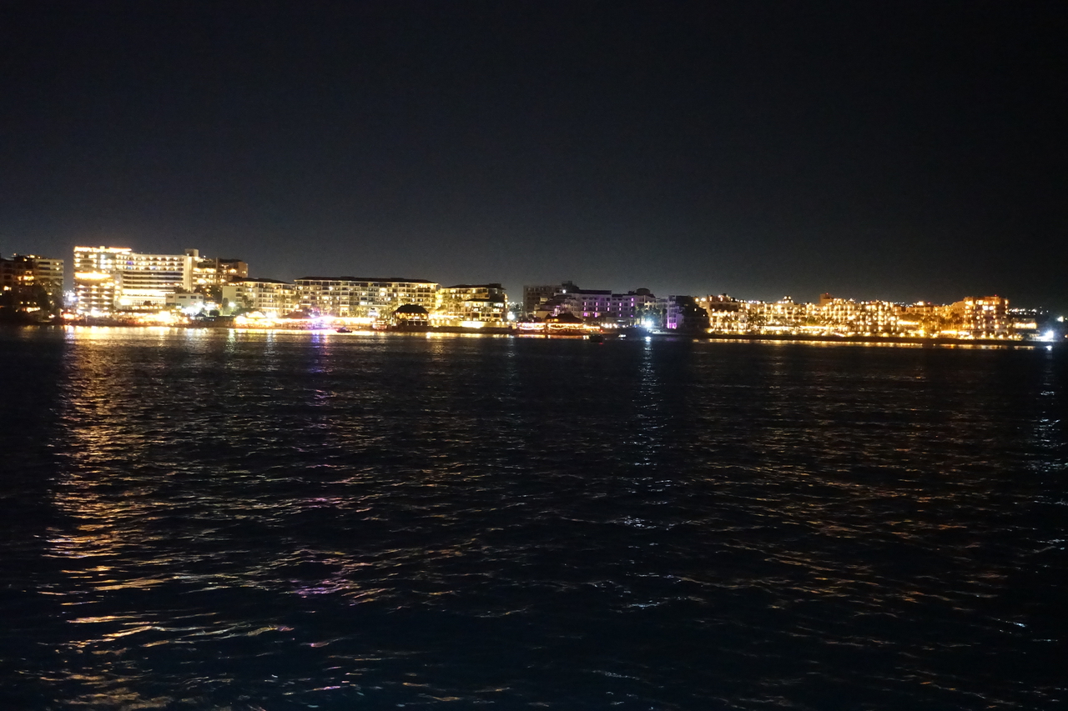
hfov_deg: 44.5
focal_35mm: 44
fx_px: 1305
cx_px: 534
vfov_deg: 30.5
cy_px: 356
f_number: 2.8
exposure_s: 1/8
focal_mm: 16.17
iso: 6400
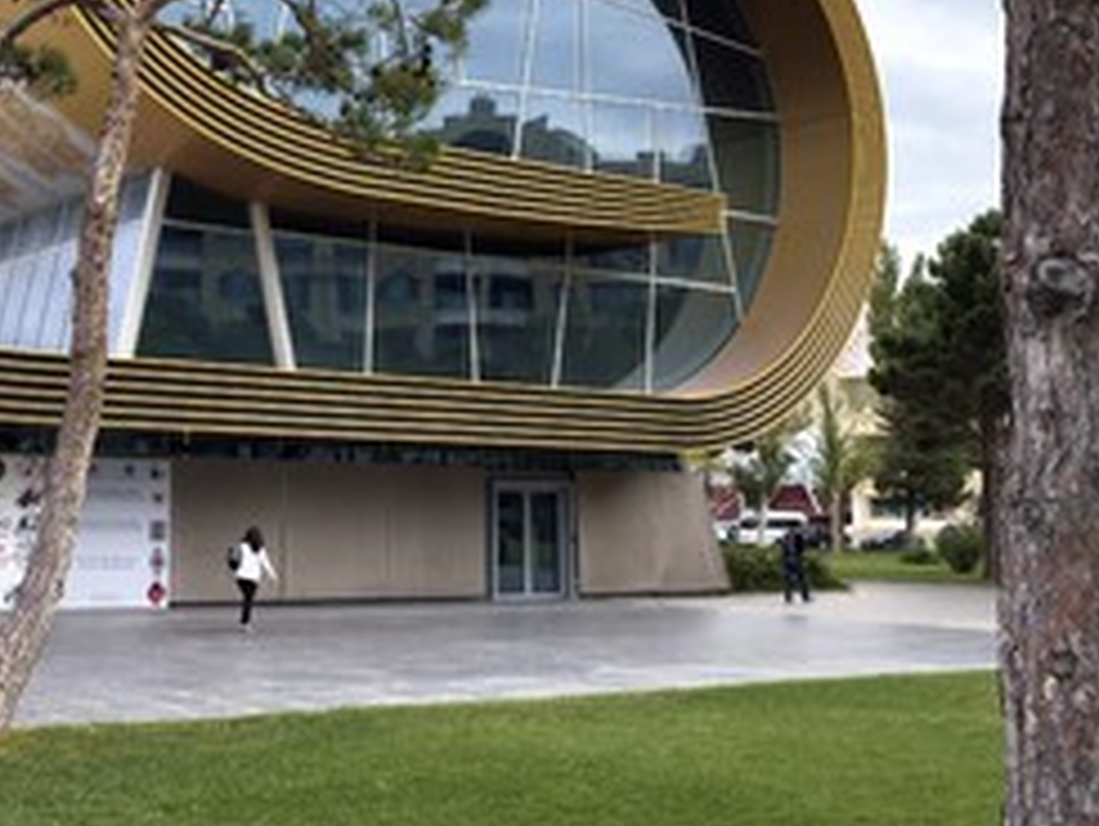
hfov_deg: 36.6
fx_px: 1620
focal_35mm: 51
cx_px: 278
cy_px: 238
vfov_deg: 28.3
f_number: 8
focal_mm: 31
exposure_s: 1/250
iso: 200
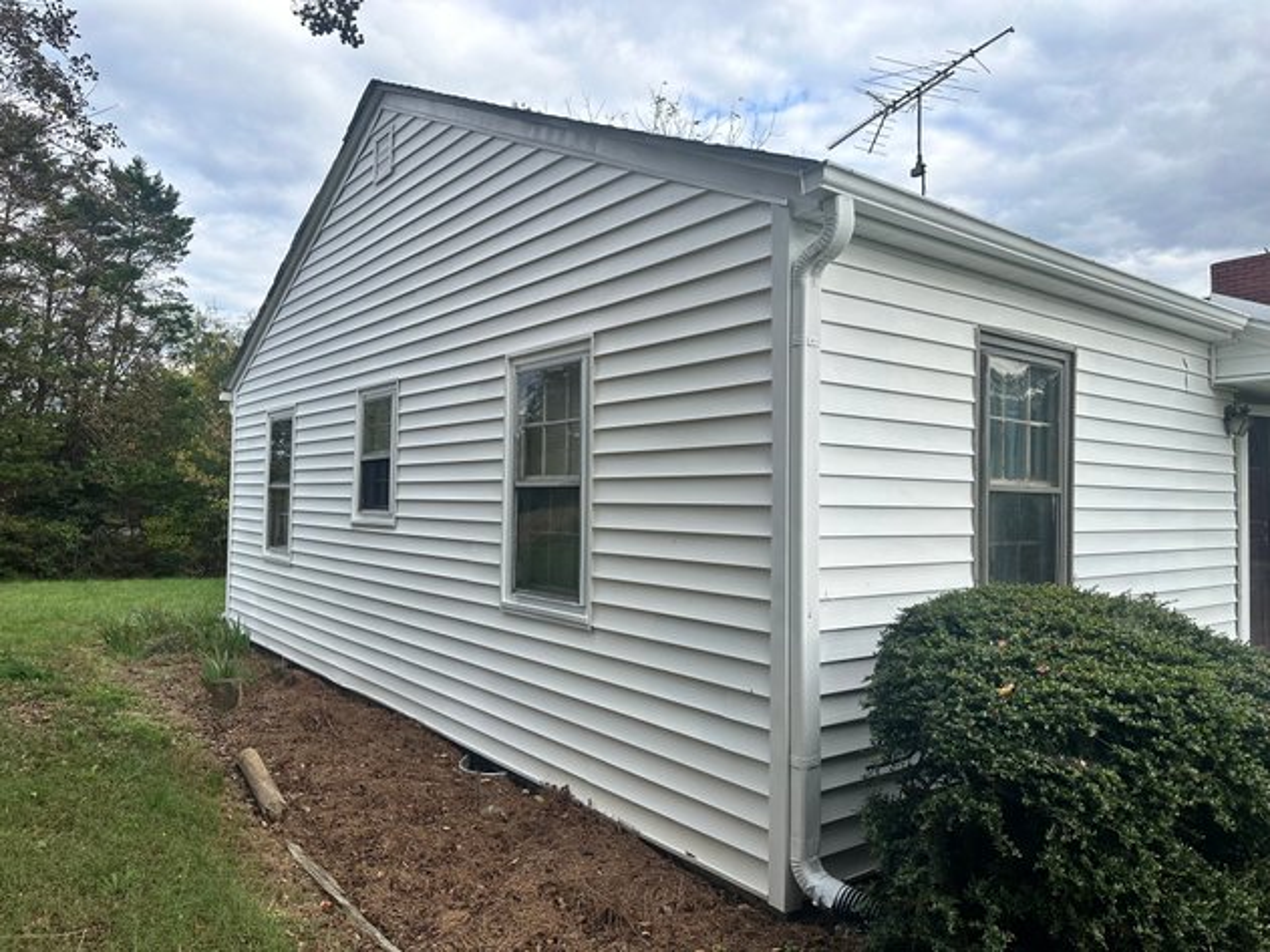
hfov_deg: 71.6
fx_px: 880
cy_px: 476
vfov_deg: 56.8
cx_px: 635
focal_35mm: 24
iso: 80
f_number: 1.78
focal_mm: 6.86
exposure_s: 1/1495
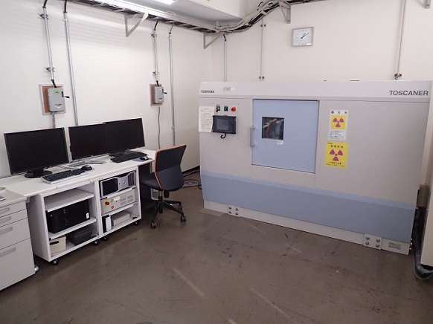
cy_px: 162
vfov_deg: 54.8
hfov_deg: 69.4
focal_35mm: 25
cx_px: 216
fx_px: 313
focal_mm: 4.5
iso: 500
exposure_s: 1/250
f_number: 2
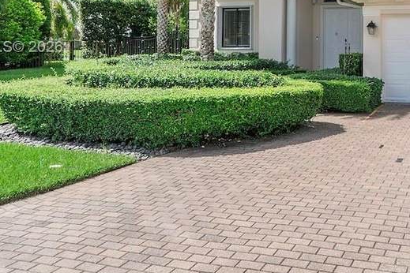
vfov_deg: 34.7
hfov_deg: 47.0
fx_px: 421
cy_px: 49
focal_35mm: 37
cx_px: 366
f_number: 11
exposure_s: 1/250
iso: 100
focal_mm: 10
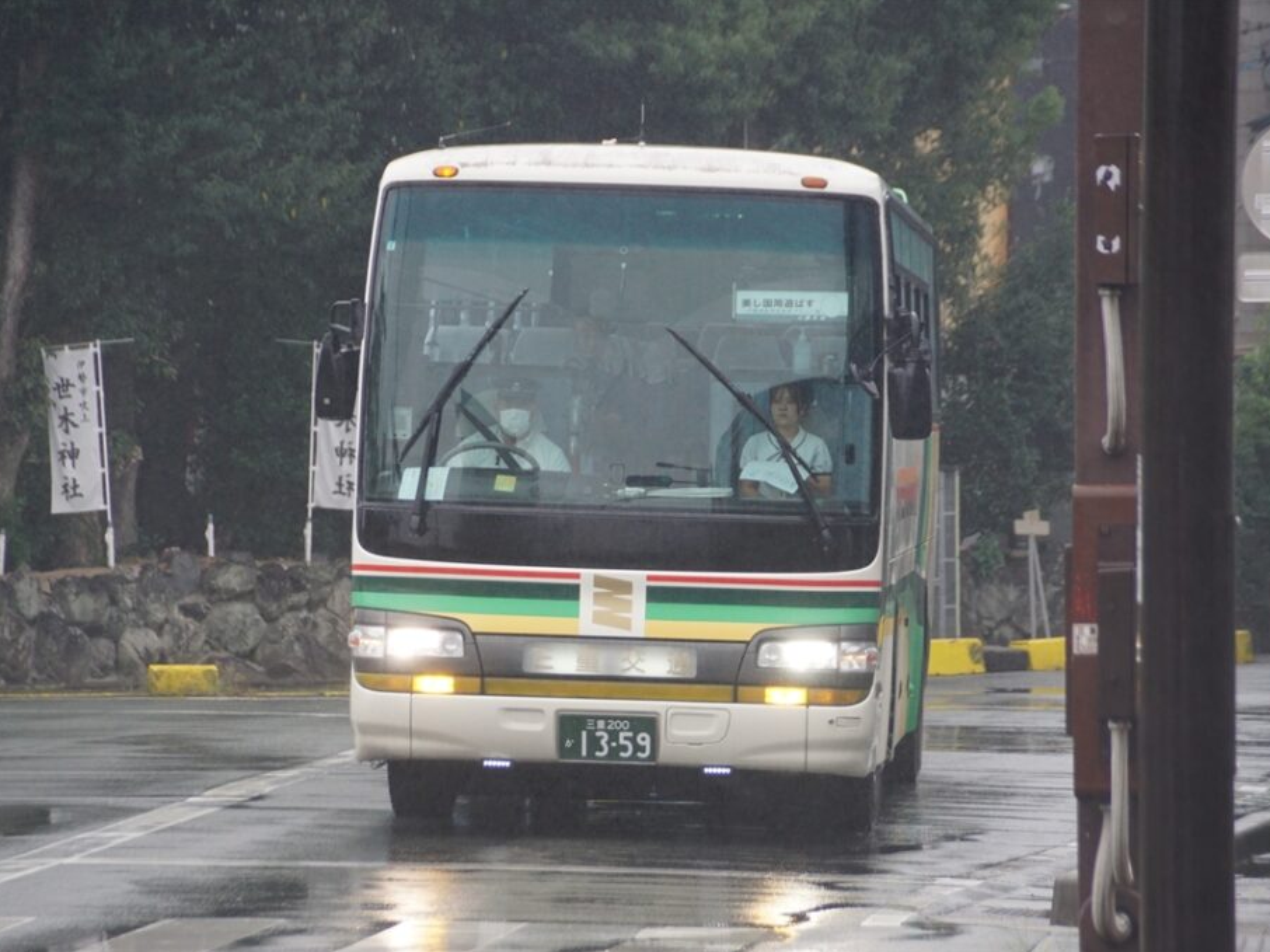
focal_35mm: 261
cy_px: 475
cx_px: 618
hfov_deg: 7.6
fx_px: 9573
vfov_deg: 5.7
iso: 640
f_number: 6.3
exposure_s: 1/250
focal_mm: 160
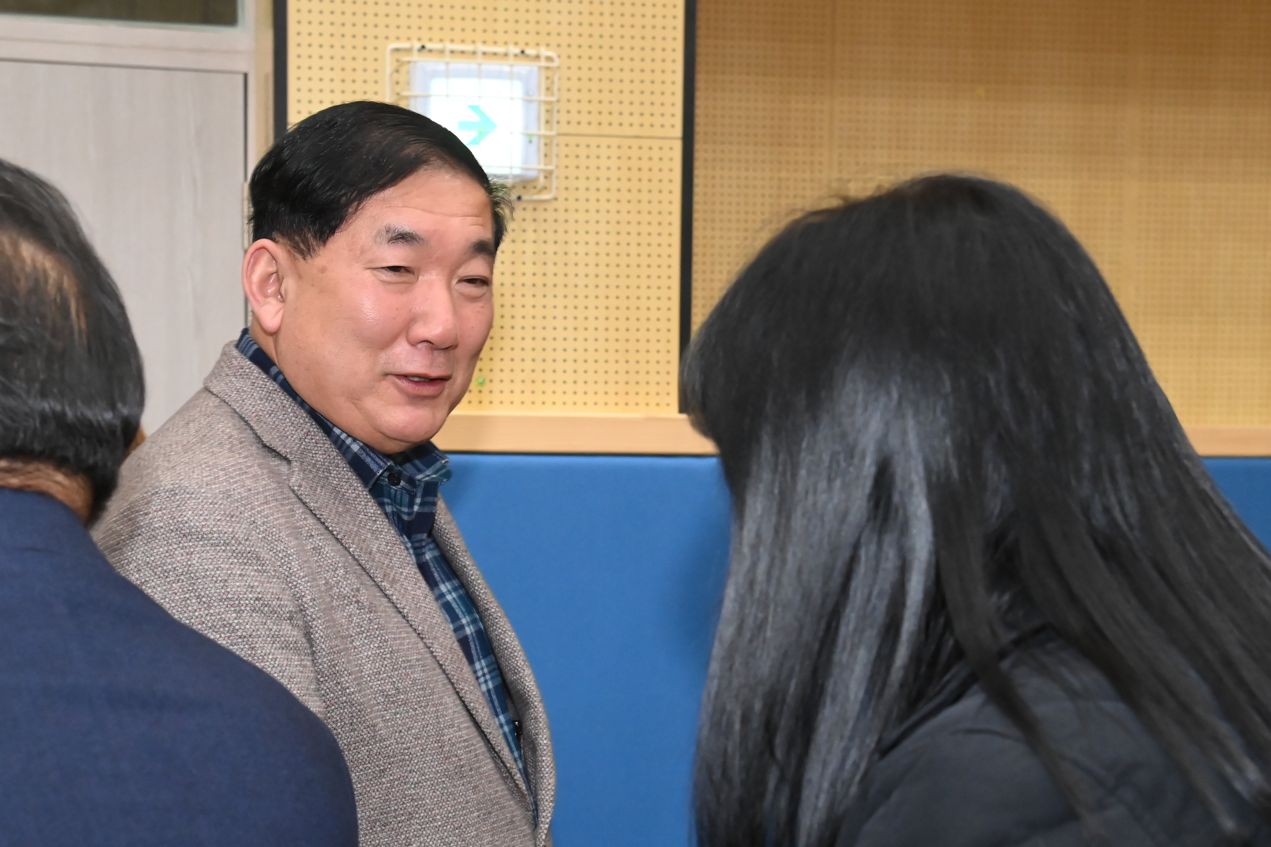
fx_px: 2224
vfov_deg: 21.5
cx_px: 530
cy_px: 531
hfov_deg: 31.8
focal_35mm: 63
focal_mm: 46
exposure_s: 1/250
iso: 8000
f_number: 6.3
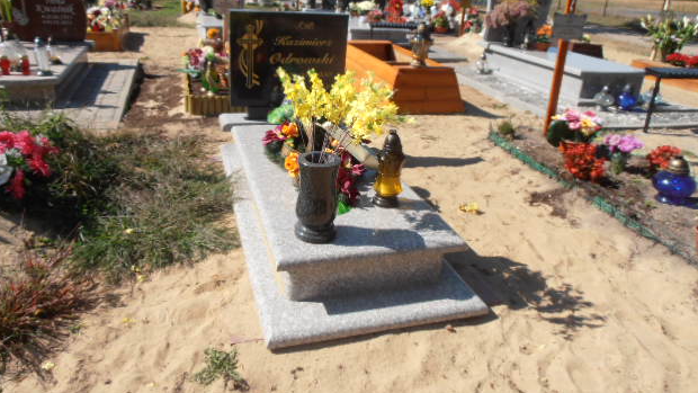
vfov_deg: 42.6
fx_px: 500
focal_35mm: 27
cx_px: 339
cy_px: 146
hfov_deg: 69.8
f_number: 3
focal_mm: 4.2
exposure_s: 1/1250
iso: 80
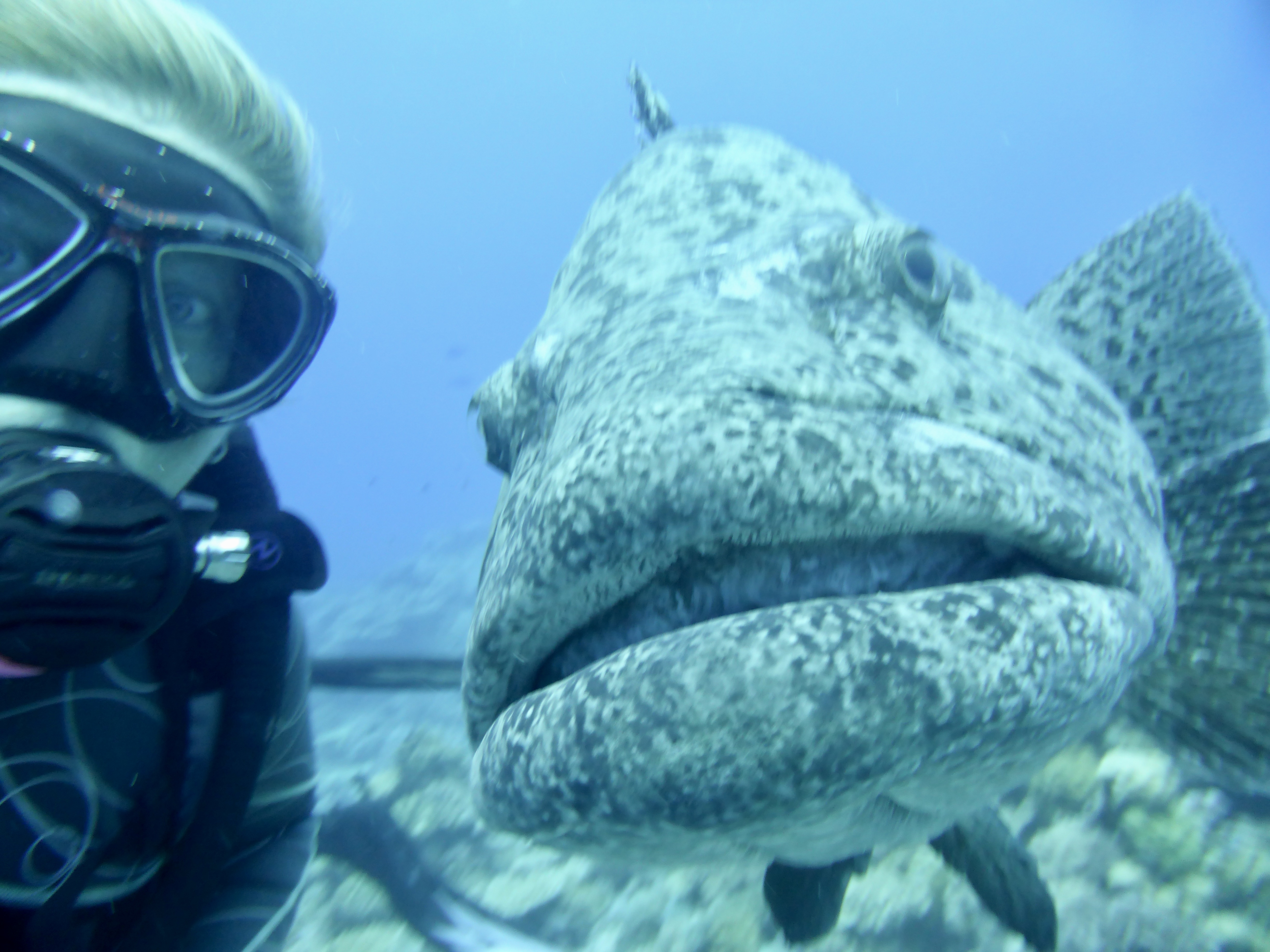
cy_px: 476
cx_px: 635
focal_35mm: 24
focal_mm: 4.3
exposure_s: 1/60
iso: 125
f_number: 3.3
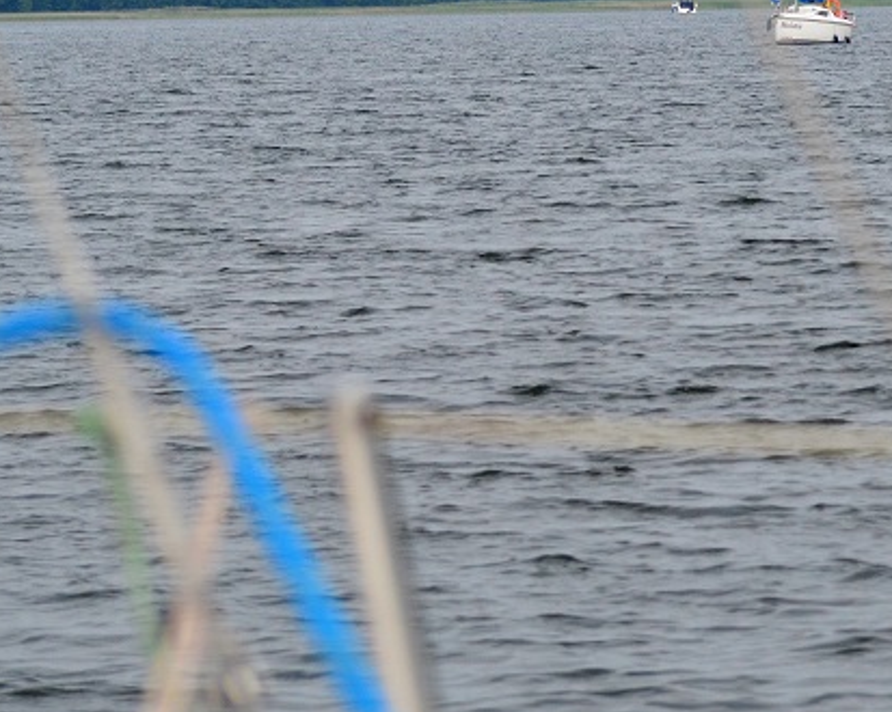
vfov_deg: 6.5
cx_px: 779
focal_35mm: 238
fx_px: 6280
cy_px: 102
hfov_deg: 8.1
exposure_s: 1/8000
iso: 1000
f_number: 4.5
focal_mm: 70
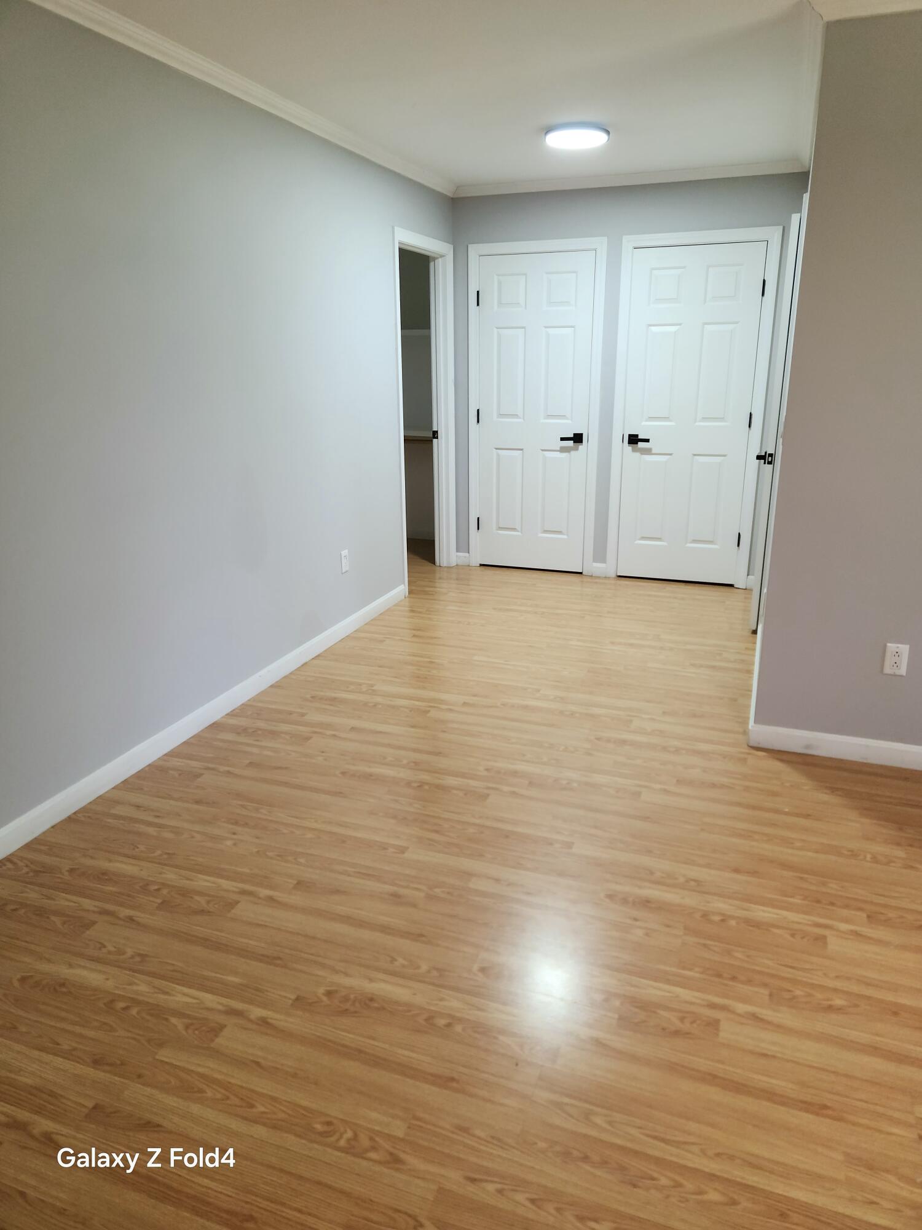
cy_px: 615
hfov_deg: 58.9
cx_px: 461
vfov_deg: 73.9
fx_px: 817
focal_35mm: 23
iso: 125
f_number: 1.8
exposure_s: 1/60
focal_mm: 5.4
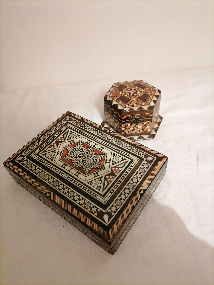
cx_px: 107
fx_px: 214
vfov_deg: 67.3
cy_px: 142
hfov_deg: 53.1
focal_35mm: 26
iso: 500
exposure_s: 1/25
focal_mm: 5.4
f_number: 1.8
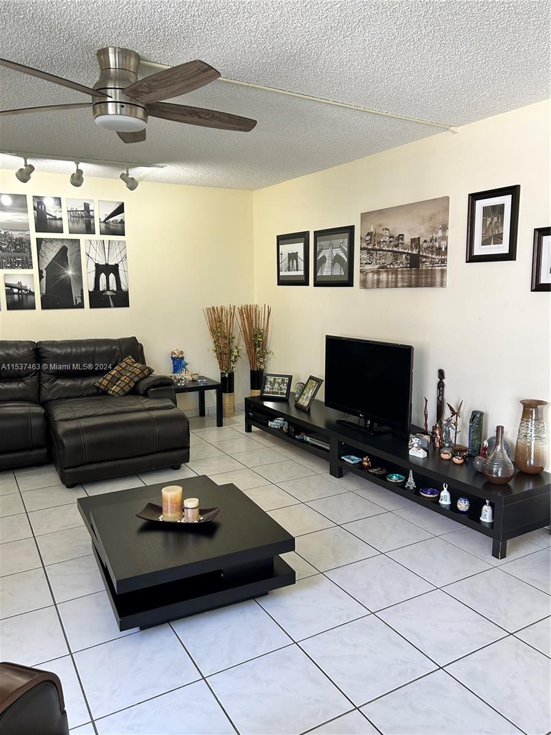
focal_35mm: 26
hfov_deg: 53.1
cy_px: 368
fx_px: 552
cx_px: 276
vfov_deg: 67.3
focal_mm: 5.7
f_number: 1.5
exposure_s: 1/60
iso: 100
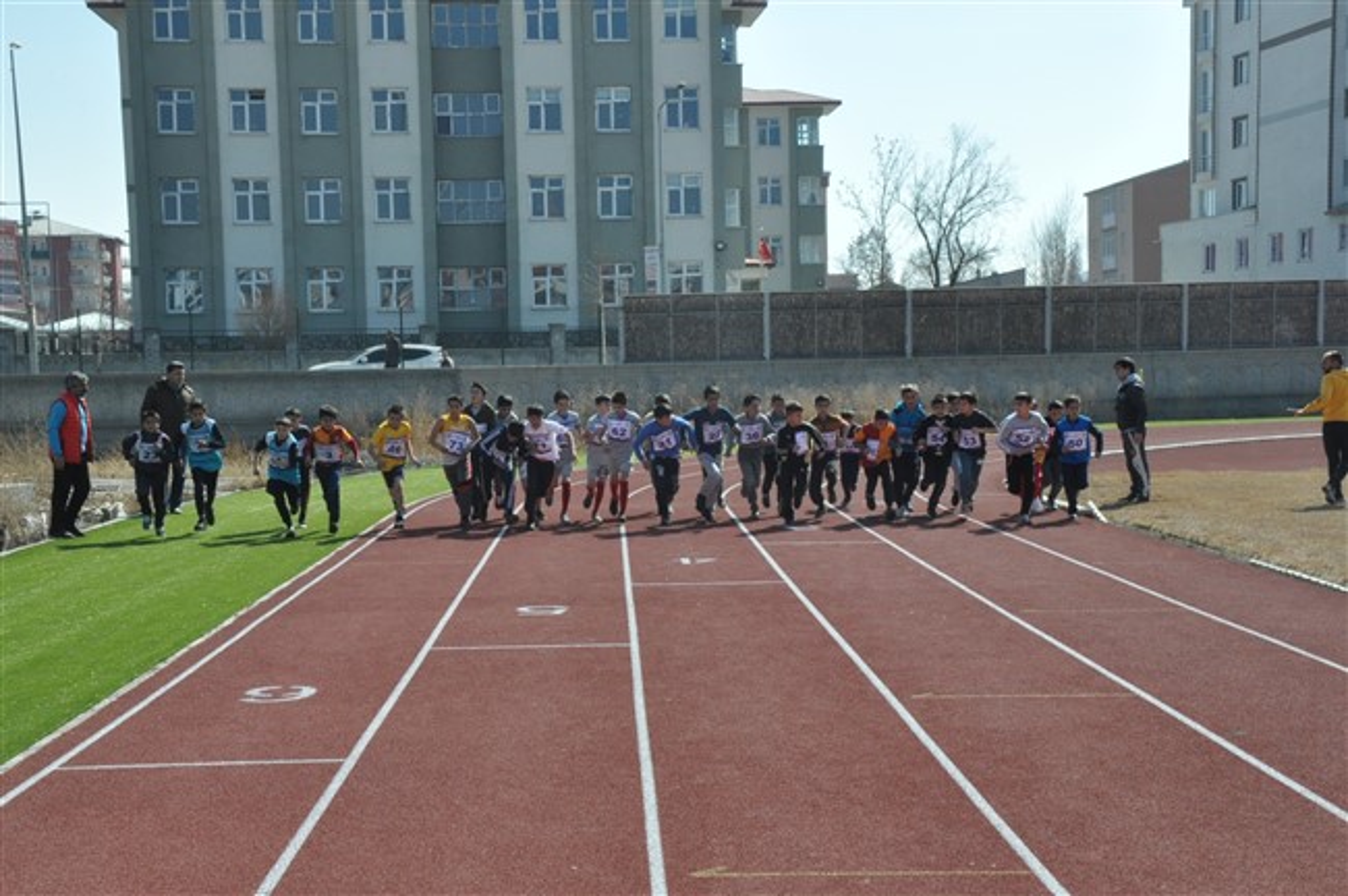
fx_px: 2244
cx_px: 674
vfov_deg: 22.6
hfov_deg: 33.4
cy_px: 448
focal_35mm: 60
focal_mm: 40
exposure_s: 1/400
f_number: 20
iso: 1250
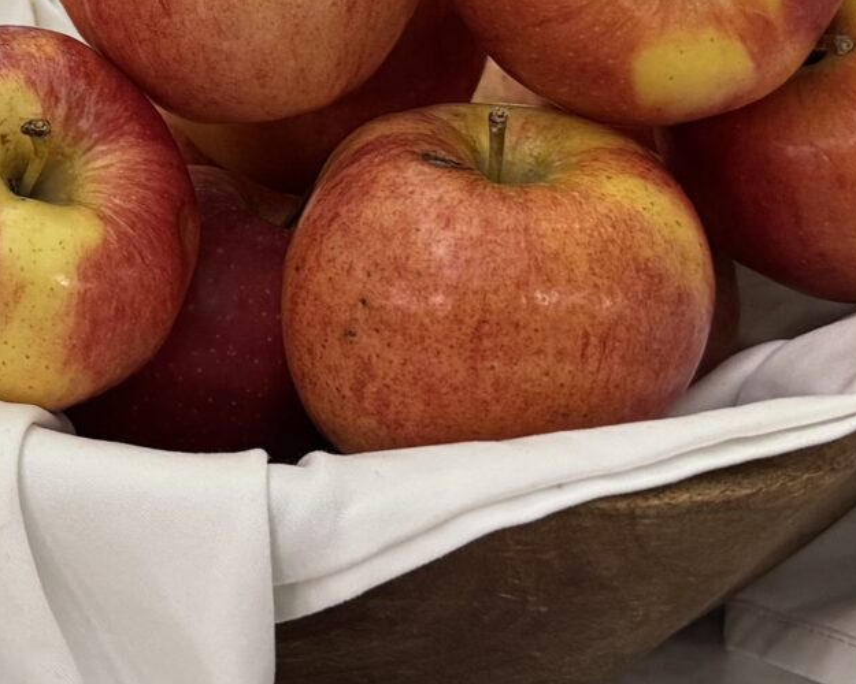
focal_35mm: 96
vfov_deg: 15.8
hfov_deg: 18.4
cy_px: 18
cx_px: -310
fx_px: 2432
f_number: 1.78
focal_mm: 6.76
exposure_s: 1/59
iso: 400
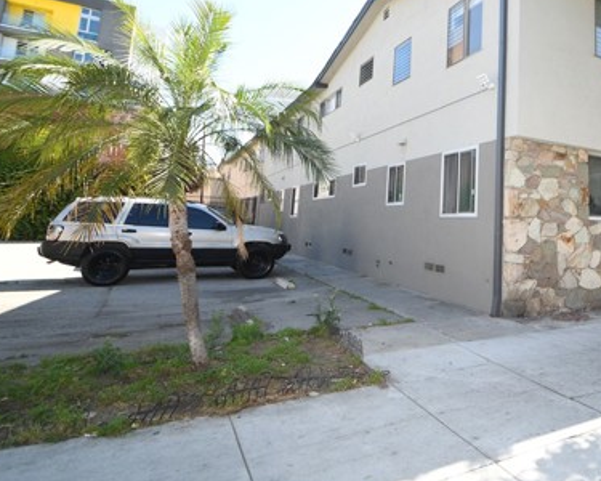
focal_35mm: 24
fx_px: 427
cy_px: 171
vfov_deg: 57.8
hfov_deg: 63.6
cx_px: 489
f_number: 5.6
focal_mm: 10
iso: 100
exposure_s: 1/125
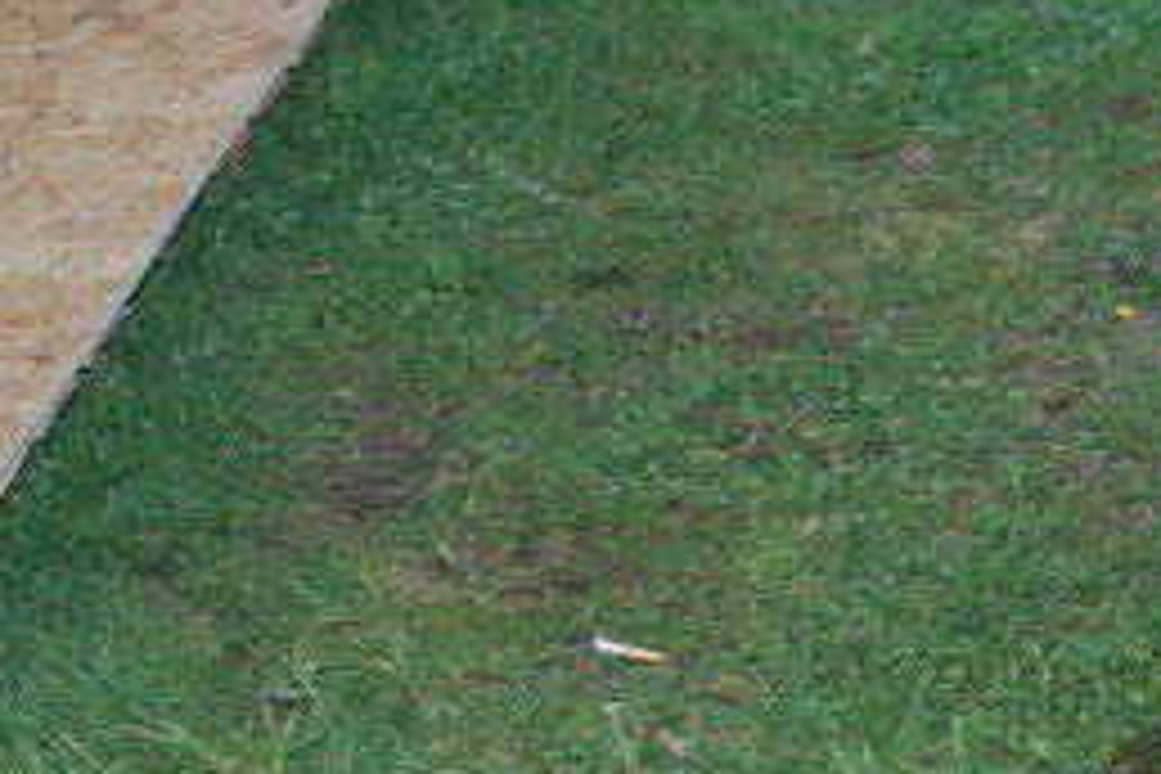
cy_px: 866
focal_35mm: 163
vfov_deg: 8.4
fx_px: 5242
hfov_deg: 12.4
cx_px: 1366
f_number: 2.8
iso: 400
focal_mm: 35
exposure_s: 1/60
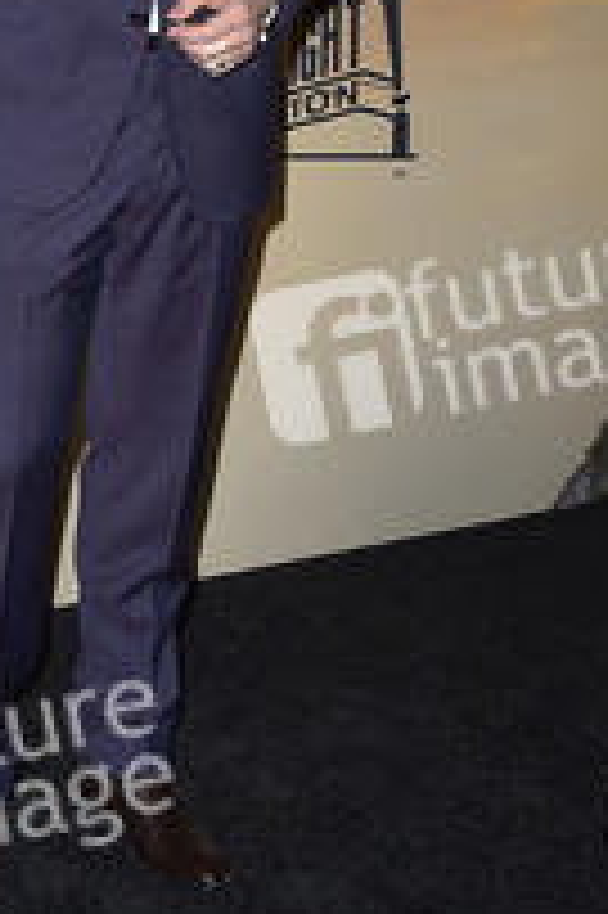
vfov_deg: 28.3
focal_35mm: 69
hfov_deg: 19.4
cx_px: 74
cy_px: 113
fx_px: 1751
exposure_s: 1/250
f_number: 6.3
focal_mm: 35
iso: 320
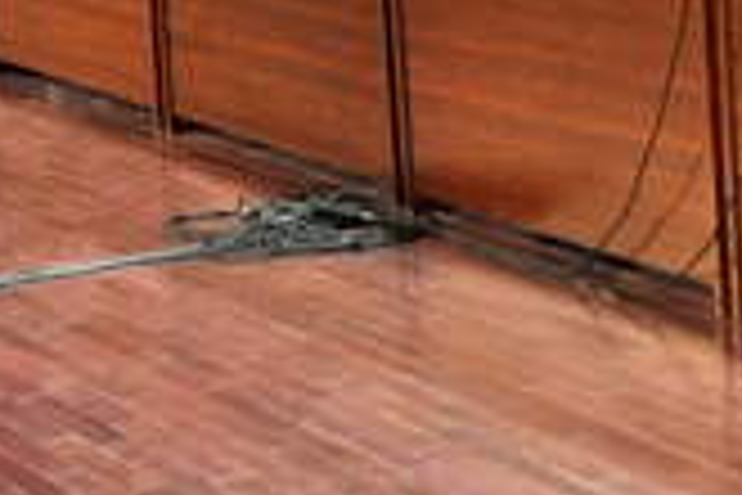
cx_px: 1115
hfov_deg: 12.4
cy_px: -259
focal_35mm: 158
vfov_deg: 8.5
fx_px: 3252
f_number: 3.8
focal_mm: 29
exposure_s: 1/40
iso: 800
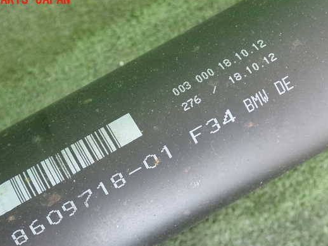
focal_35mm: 44
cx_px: 145
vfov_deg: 32.9
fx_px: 417
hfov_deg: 42.9
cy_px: 134
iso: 1250
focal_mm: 6.83
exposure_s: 1/125
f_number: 2.7
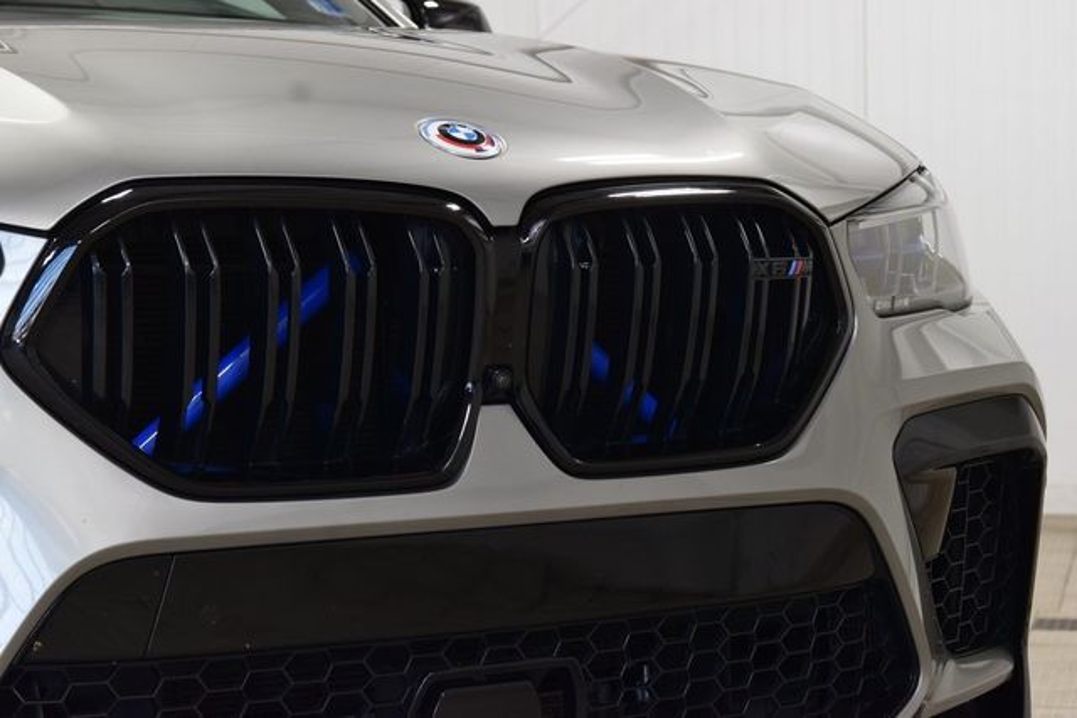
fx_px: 2783
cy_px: 359
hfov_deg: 21.9
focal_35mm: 93
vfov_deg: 14.7
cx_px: 538
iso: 1000
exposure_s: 1/30
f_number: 7.1
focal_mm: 62
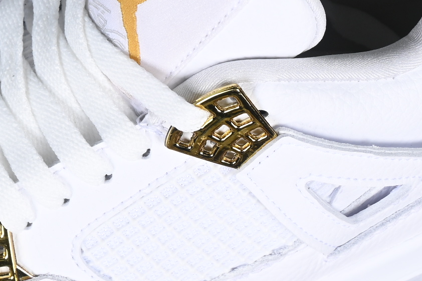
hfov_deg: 8.3
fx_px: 2906
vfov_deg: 5.5
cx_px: 56
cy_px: 74
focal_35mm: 248
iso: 160
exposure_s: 1/100
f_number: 7.1
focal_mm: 50
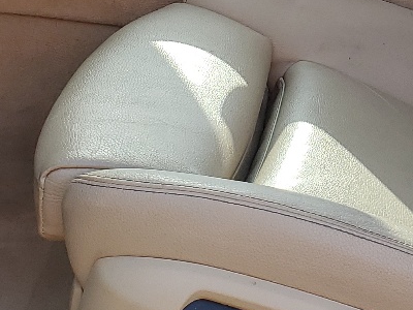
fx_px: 1241
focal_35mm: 104
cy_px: -121
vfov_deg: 13.6
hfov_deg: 18.4
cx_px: 413
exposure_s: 1/167
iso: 50
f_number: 1.5
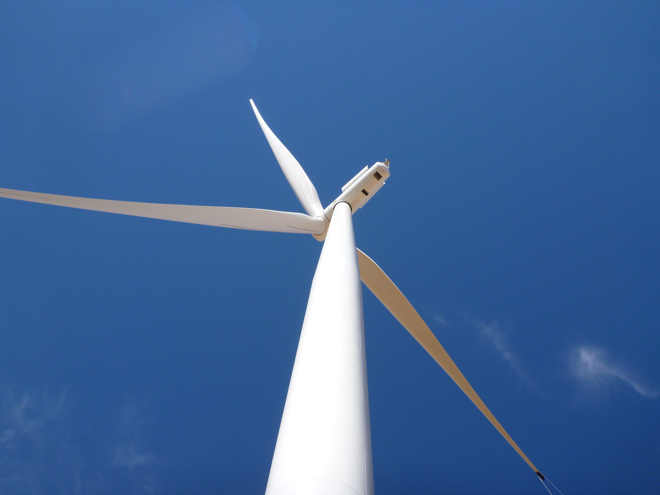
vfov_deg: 49.7
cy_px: 248
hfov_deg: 63.4
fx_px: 534
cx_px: 330
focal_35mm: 28
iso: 100
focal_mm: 4.9
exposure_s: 1/1000
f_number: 3.3
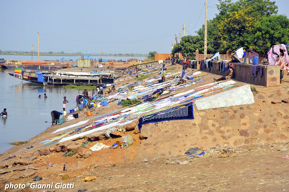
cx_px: 144
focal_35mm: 95
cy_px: 96
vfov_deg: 14.4
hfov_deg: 21.5
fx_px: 763
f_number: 11
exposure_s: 1/640
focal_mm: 95
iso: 400
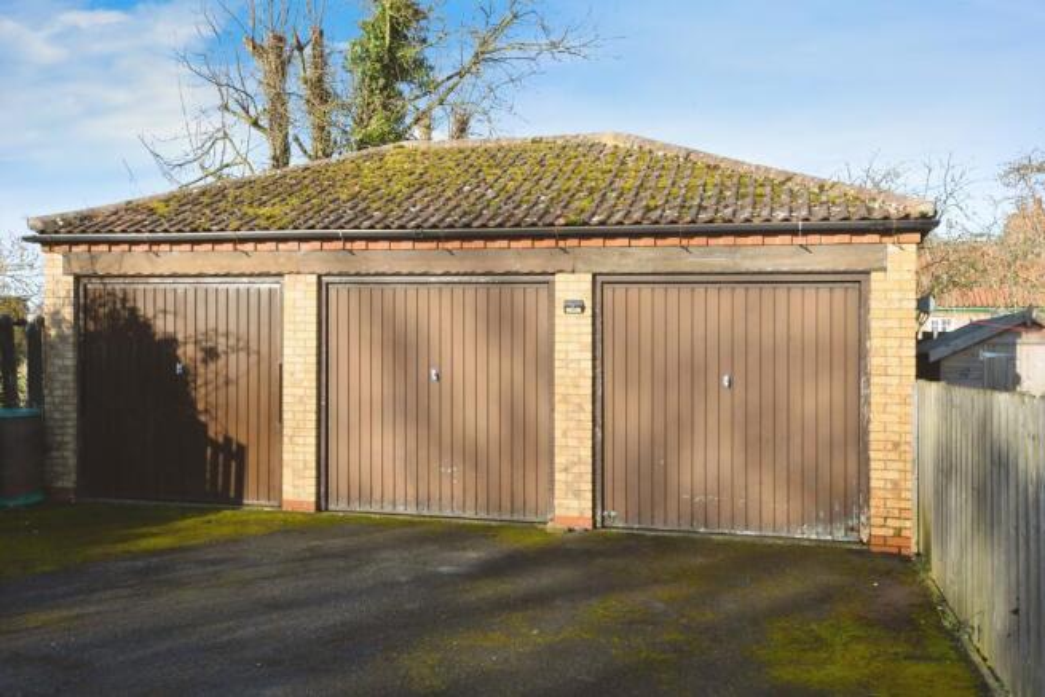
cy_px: 348
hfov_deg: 57.2
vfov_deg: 40.0
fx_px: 958
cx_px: 522
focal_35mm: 33
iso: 800
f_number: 14
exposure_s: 1/250
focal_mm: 22
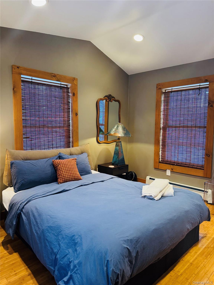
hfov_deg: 56.8
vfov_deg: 71.6
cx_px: 107
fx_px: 198
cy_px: 142
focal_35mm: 24
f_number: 1.78
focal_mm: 6.76
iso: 400
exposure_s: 1/60
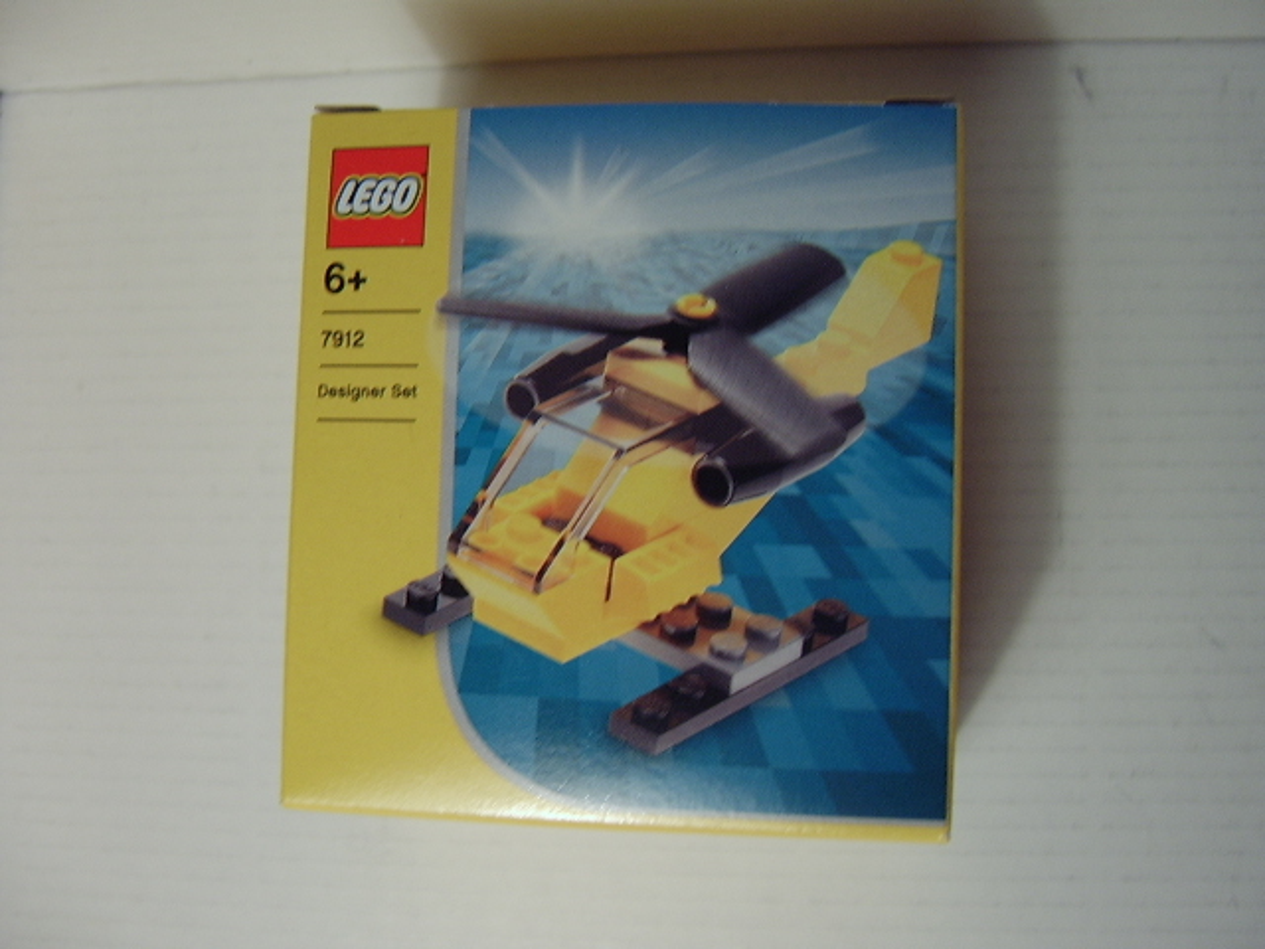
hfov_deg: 58.4
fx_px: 1133
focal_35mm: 31
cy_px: 474
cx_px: 632
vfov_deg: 45.4
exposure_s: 1/50
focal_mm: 8.13
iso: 100
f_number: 2.7
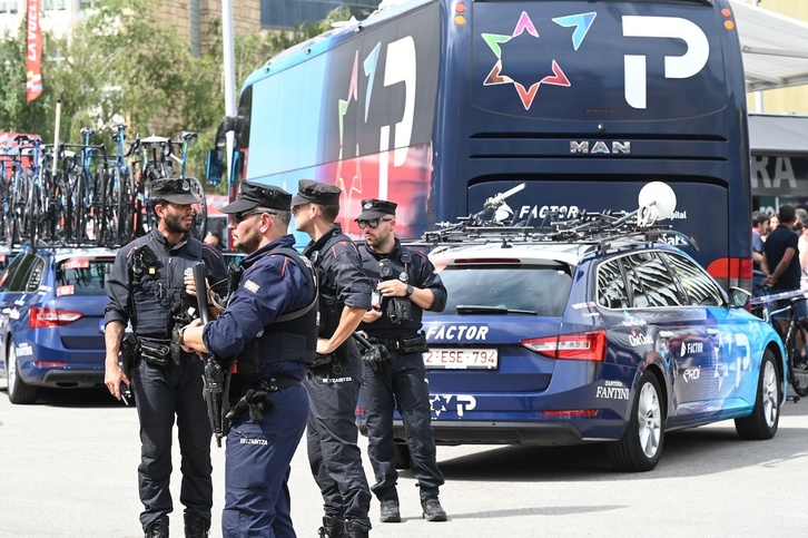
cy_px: 269
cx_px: 404
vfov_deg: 10.1
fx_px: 3028
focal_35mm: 135
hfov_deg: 15.2
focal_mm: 135
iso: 1000
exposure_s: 1/500
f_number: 10
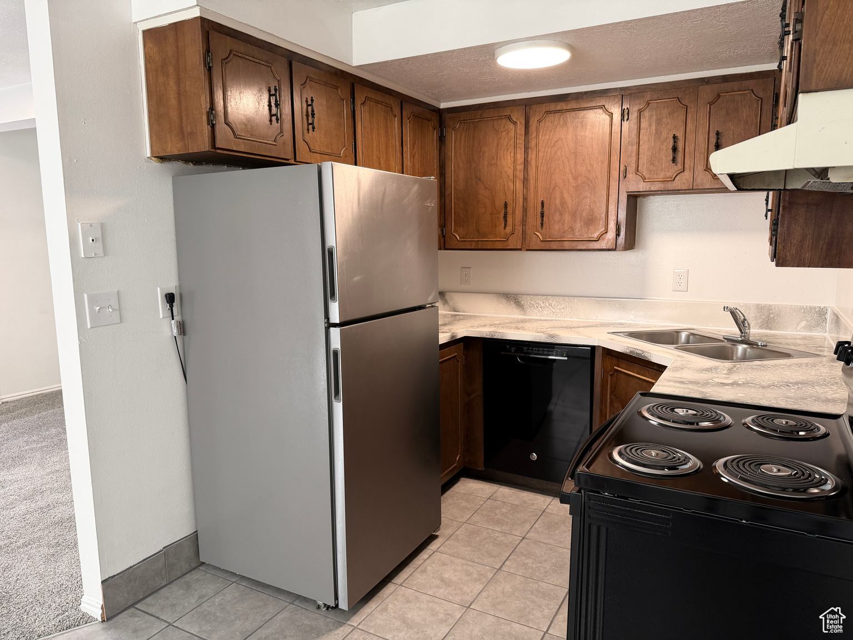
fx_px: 591
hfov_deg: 71.6
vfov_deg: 56.8
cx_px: 426
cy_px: 320
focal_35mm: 24
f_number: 1.78
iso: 200
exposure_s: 1/60
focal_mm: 6.76
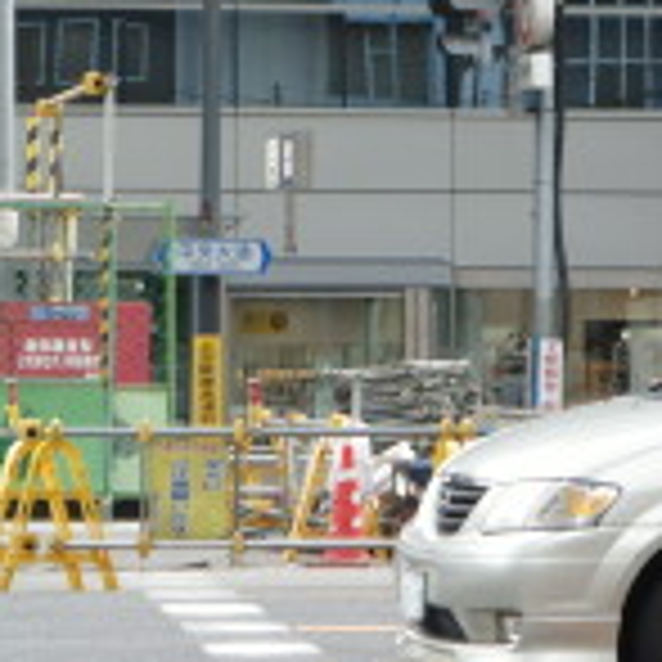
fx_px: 5625
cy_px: 0
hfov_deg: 6.7
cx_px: 167
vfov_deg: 6.7
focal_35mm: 260
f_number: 8
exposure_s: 1/125
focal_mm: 37.1
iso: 640
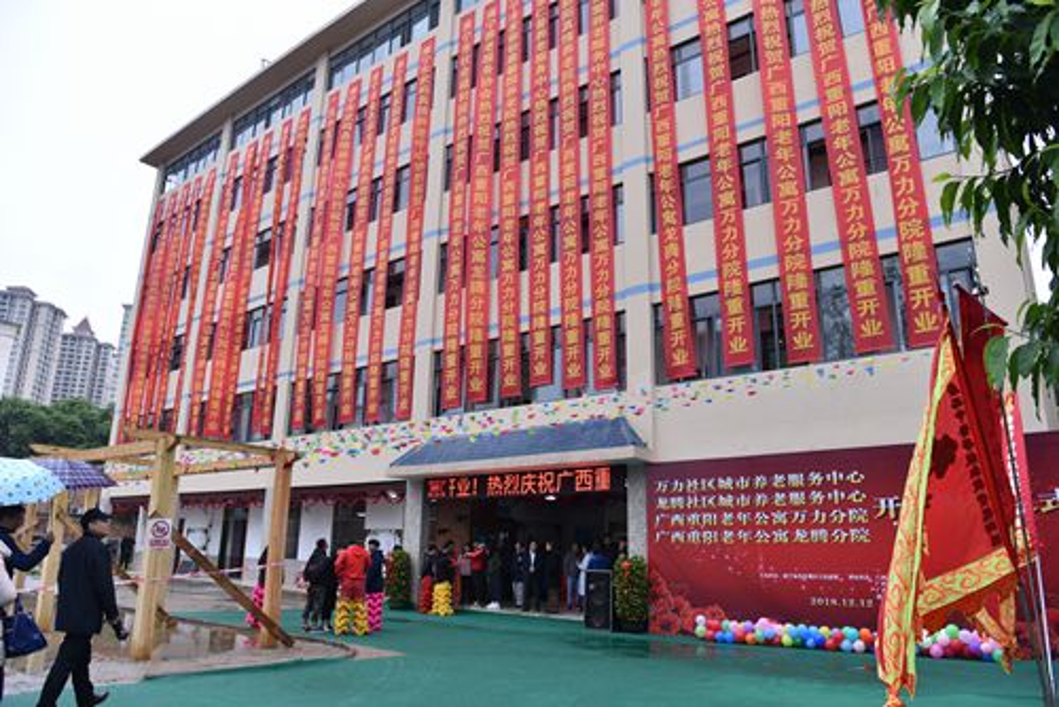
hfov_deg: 73.7
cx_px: 530
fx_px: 706
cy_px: 354
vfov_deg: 53.2
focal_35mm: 24
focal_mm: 24
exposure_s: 1/125
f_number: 5.6
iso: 400
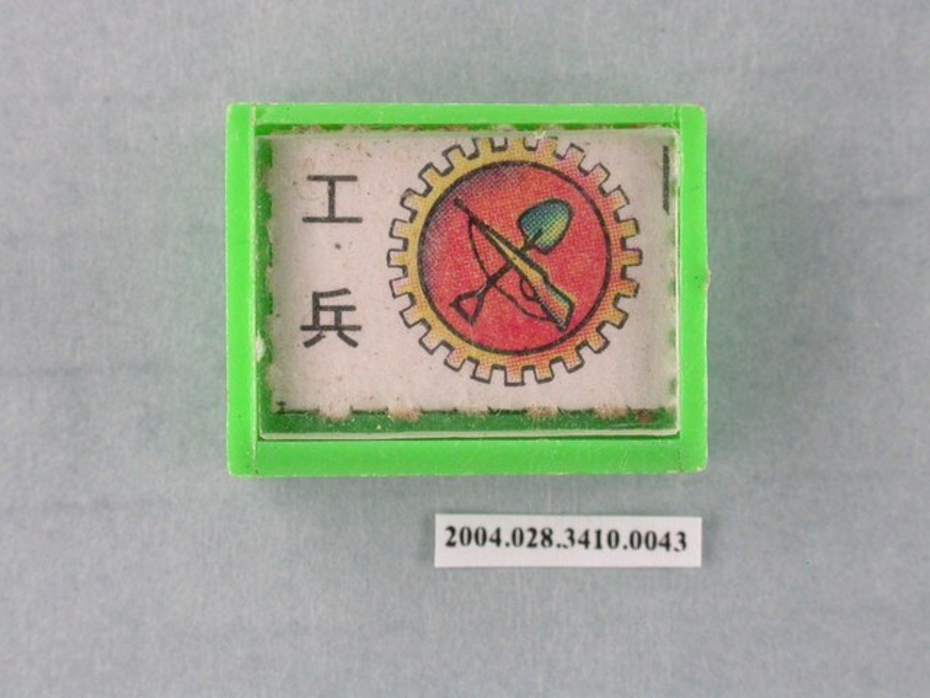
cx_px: 465
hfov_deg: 13.7
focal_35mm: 144
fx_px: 3869
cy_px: 349
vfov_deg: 10.3
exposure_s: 1/30
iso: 200
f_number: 6.2
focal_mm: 29.9
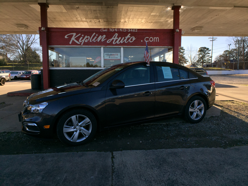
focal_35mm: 29
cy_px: 93
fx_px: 208
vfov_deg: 48.2
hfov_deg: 61.7
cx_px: 124
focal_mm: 4.15
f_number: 2.2
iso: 32
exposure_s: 1/1276
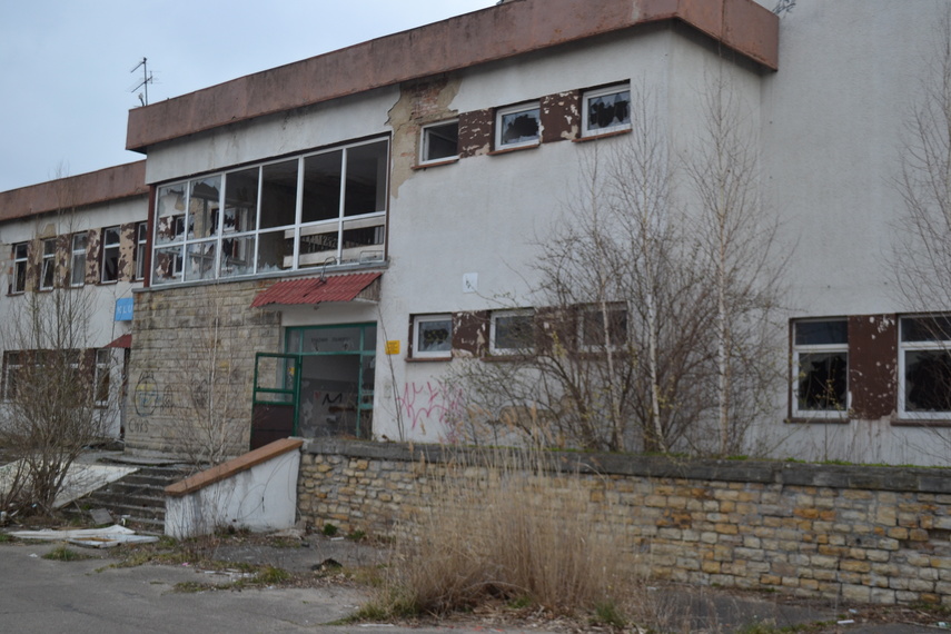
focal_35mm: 44
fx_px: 1149
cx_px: 476
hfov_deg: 45.0
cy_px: 317
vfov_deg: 30.8
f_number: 4.5
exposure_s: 1/640
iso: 400
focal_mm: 29
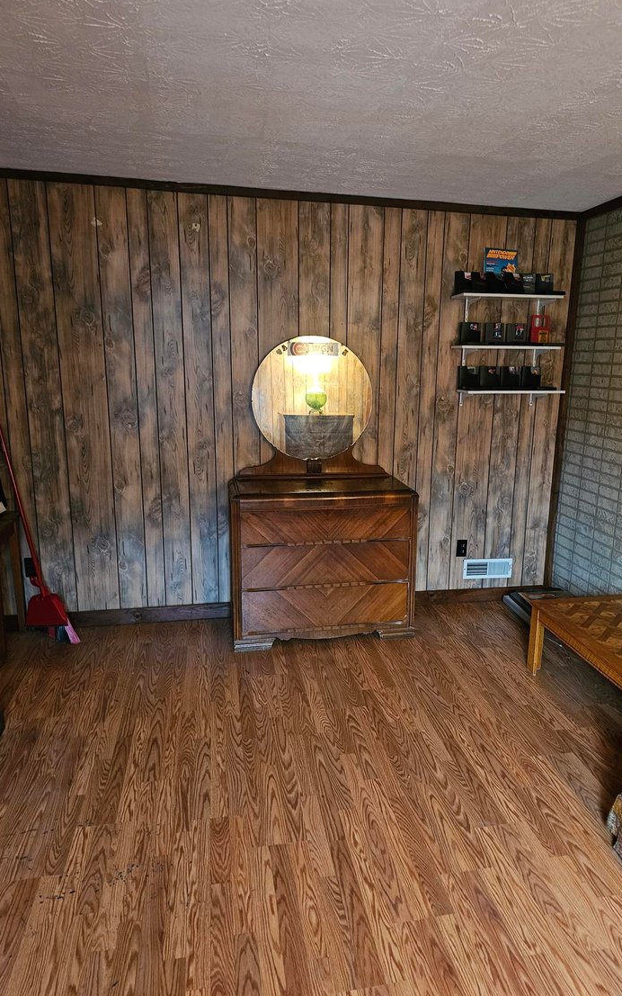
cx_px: 353
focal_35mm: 25
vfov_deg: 72.5
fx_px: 678
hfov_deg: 49.1
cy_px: 506
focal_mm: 6.3
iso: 640
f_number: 1.7
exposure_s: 1/24
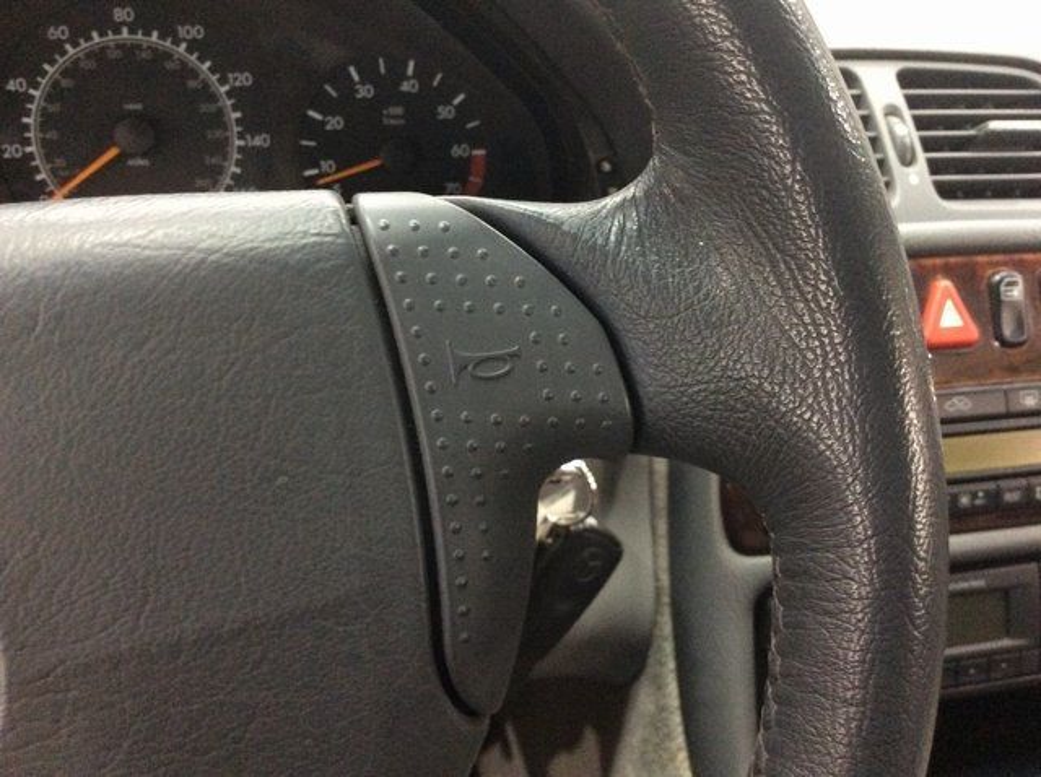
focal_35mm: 32
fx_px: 961
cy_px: 388
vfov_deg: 44.1
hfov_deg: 56.9
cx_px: 520
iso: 250
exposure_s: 1/20
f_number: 2.4
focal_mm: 3.3
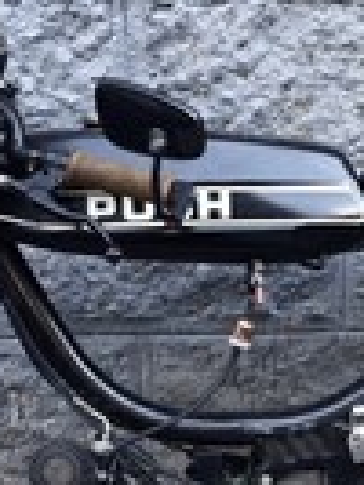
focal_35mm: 87
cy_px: 368
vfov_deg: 22.3
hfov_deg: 17.0
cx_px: 222
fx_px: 1218
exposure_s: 1/30
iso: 40
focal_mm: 4.15
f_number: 2.2
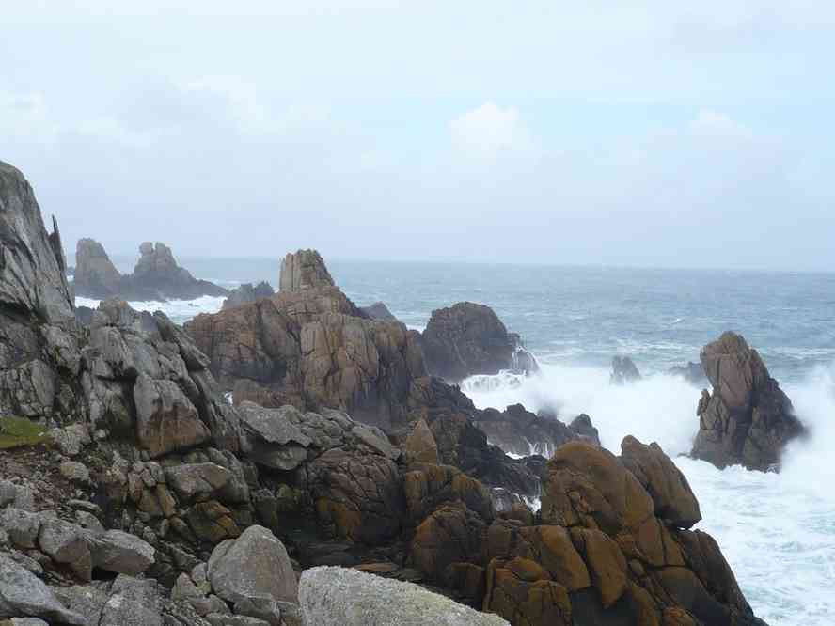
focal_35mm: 55
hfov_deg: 34.9
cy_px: 313
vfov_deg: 26.6
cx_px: 418
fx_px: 1327
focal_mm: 6
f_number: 2.9
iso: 100
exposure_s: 1/800
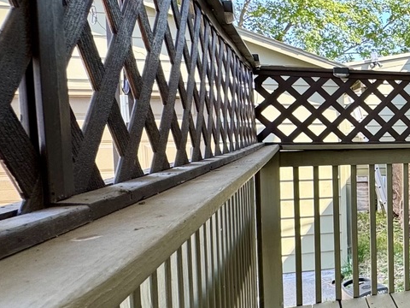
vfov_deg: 34.3
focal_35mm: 42
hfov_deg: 32.8
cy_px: 164
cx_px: 538
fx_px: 497
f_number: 2.2
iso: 40
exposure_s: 1/101
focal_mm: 2.22
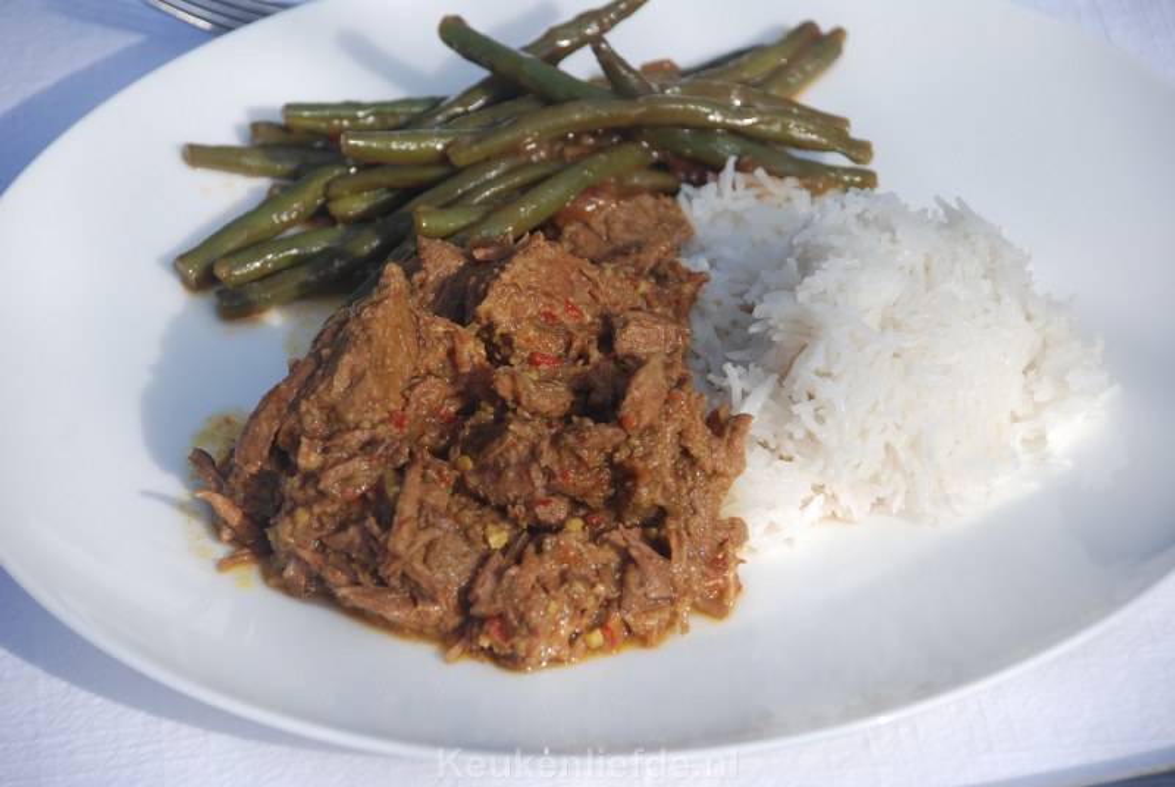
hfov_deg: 11.4
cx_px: 588
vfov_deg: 7.7
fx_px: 5884
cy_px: 394
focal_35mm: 180
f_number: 6.3
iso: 160
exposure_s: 1/640
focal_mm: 120
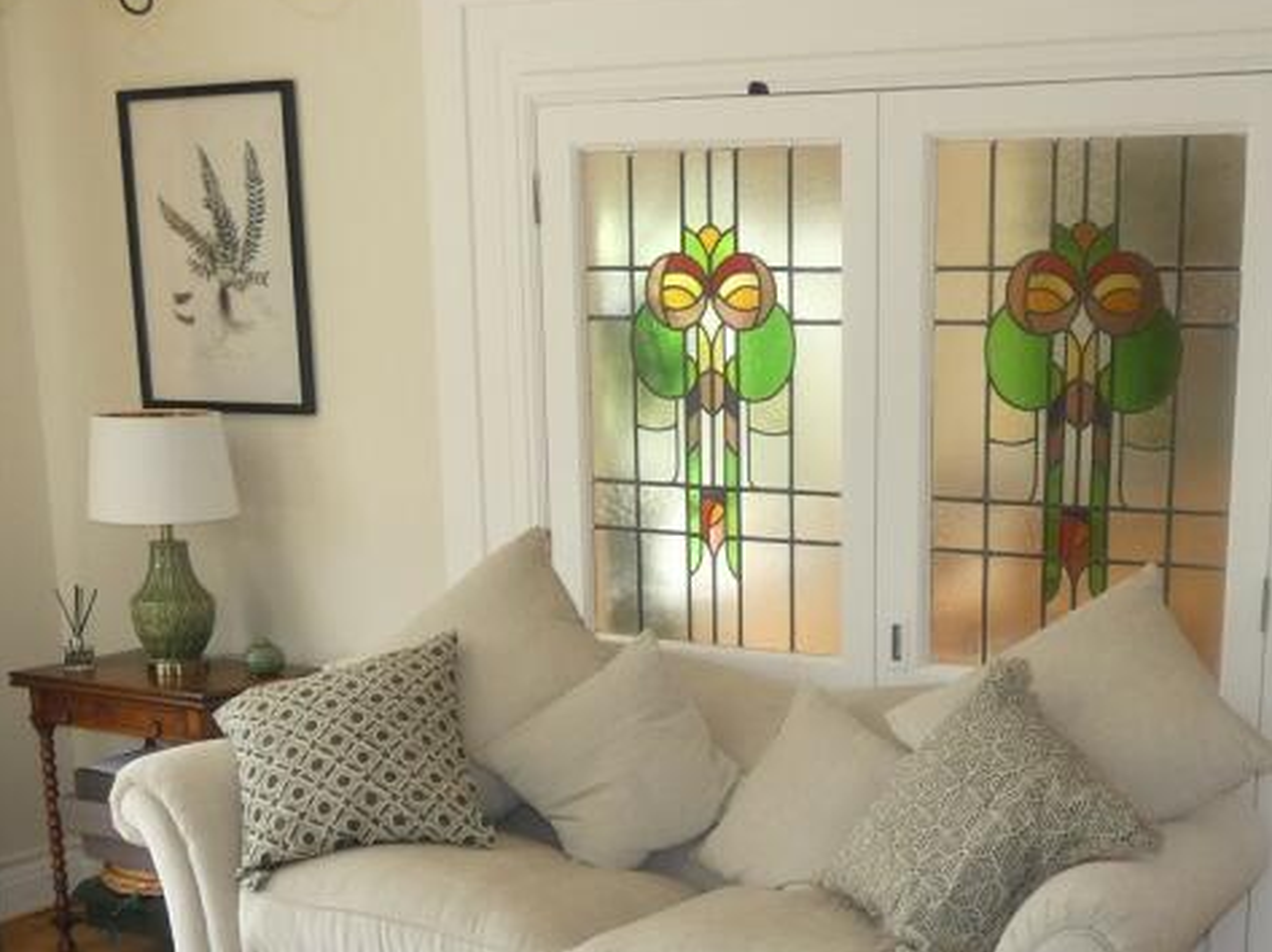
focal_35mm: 52
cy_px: 826
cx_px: 896
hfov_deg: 36.3
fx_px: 1909
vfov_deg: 27.2
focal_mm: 4.3
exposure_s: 1/60
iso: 125
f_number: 3.2
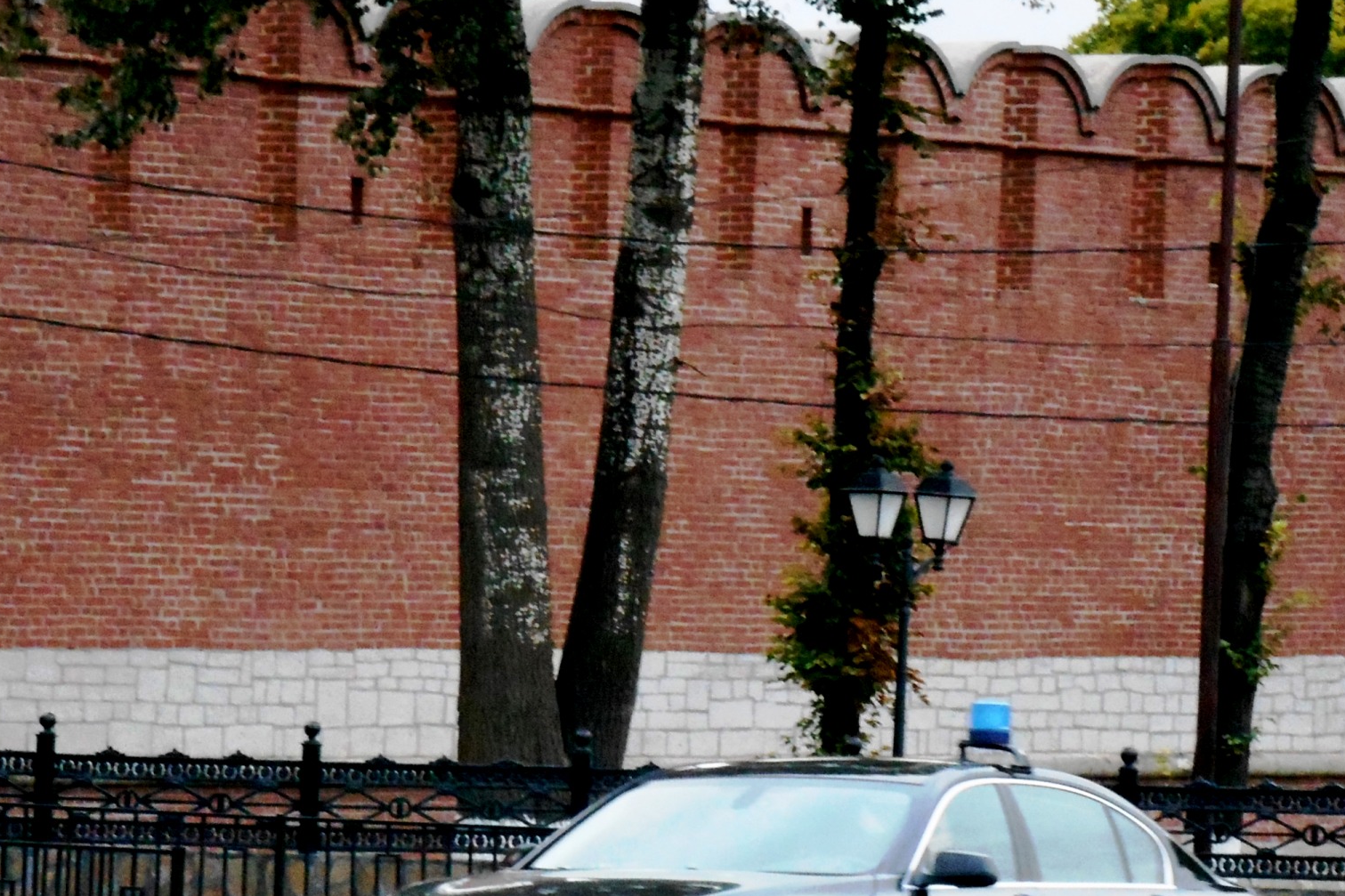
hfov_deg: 10.9
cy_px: 532
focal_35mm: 189
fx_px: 7060
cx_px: 462
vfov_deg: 7.3
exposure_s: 1/60
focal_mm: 24.7
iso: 800
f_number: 5.7
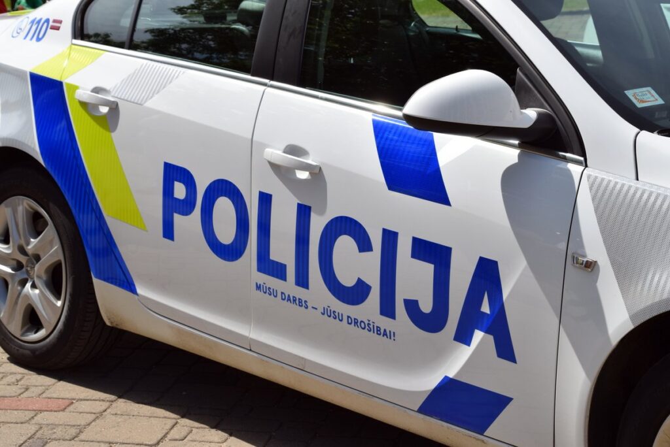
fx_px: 1676
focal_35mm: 90
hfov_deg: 22.6
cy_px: 224
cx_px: 335
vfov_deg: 15.2
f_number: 10
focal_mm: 60
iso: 200
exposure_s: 1/400
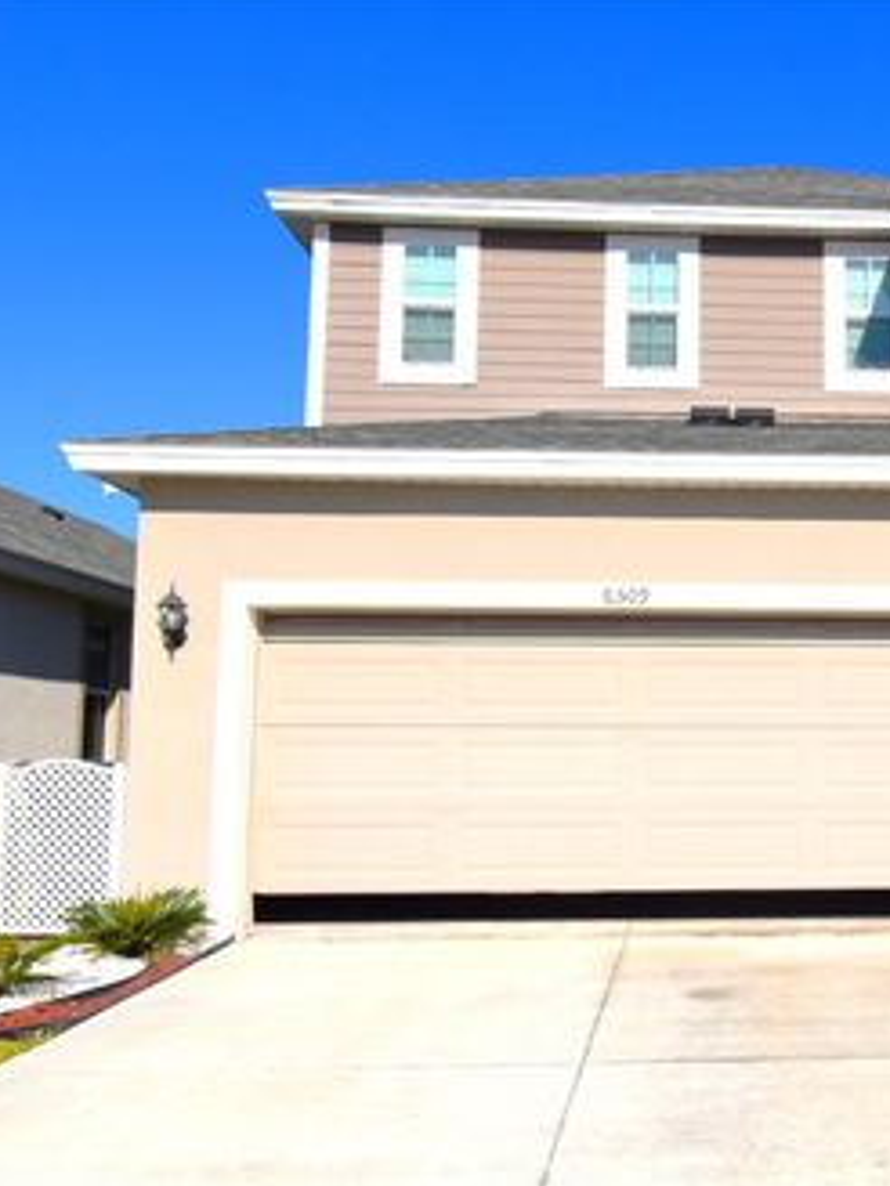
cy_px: 588
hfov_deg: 32.5
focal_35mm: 42
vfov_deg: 45.1
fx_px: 1431
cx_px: 832
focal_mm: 19
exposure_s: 1/500
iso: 200
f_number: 13
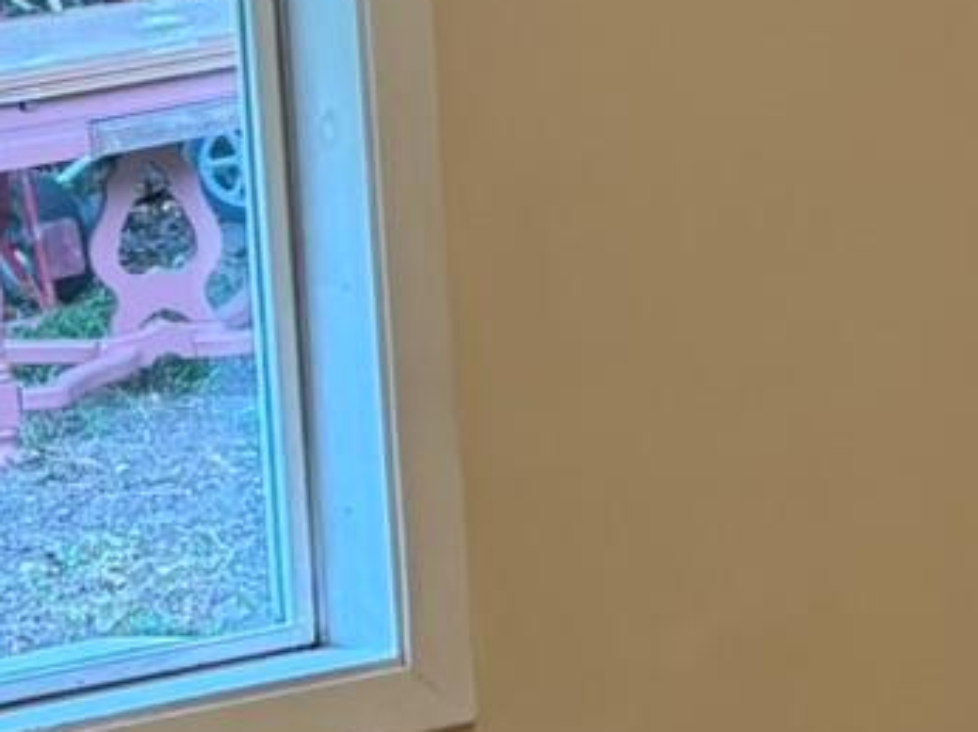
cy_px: 184
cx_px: 2391
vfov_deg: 9.6
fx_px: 4348
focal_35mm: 154
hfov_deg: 10.8
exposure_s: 1/60
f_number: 1.6
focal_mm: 5.96
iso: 100
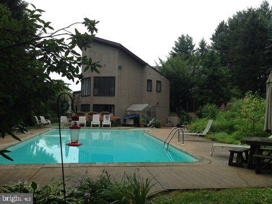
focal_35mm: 33
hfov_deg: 55.4
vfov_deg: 42.9
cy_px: 102
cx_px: 136
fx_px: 259
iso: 50
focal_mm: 4.13
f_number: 2.4
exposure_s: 1/686
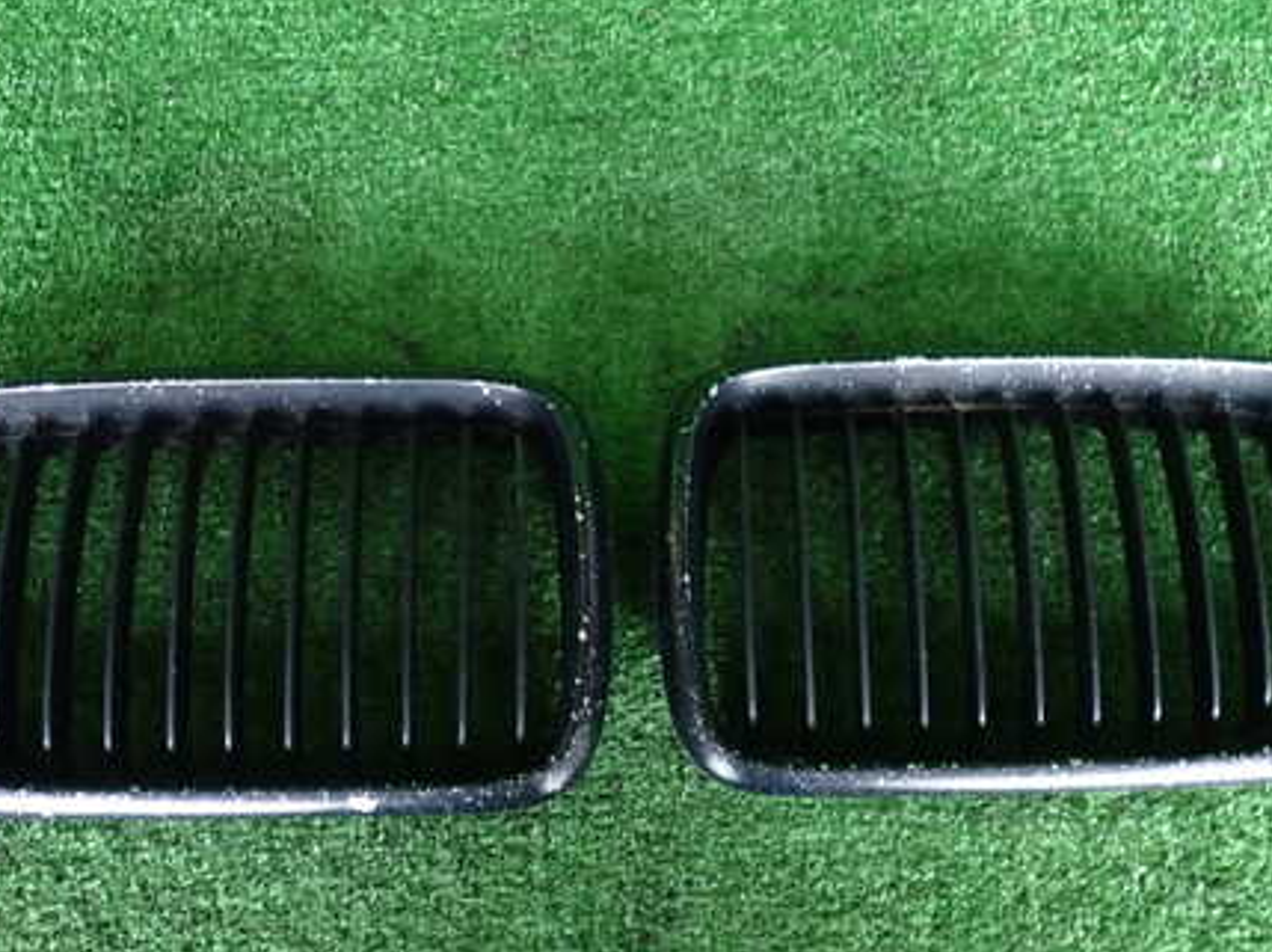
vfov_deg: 34.2
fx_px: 1542
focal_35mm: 42
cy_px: 581
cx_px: 658
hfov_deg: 44.8
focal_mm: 5.4
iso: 640
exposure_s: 1/30
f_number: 2.3
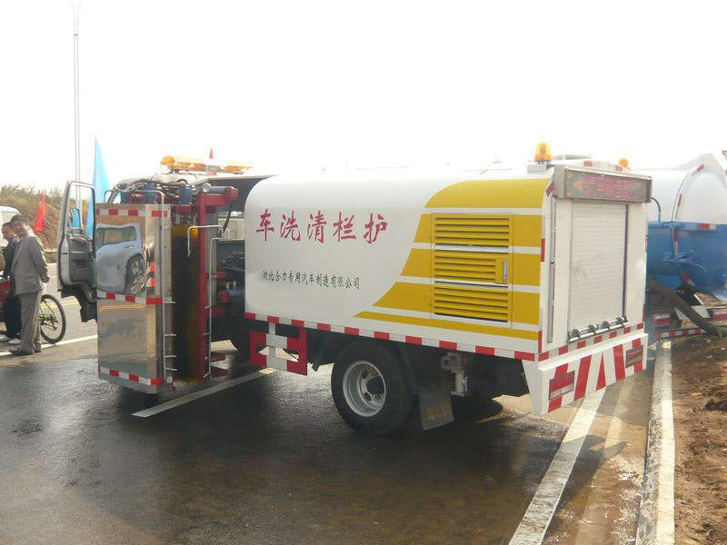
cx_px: 364
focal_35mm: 34
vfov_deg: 41.8
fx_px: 714
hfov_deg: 54.0
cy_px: 272
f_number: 8
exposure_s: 1/200
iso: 200
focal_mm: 4.6
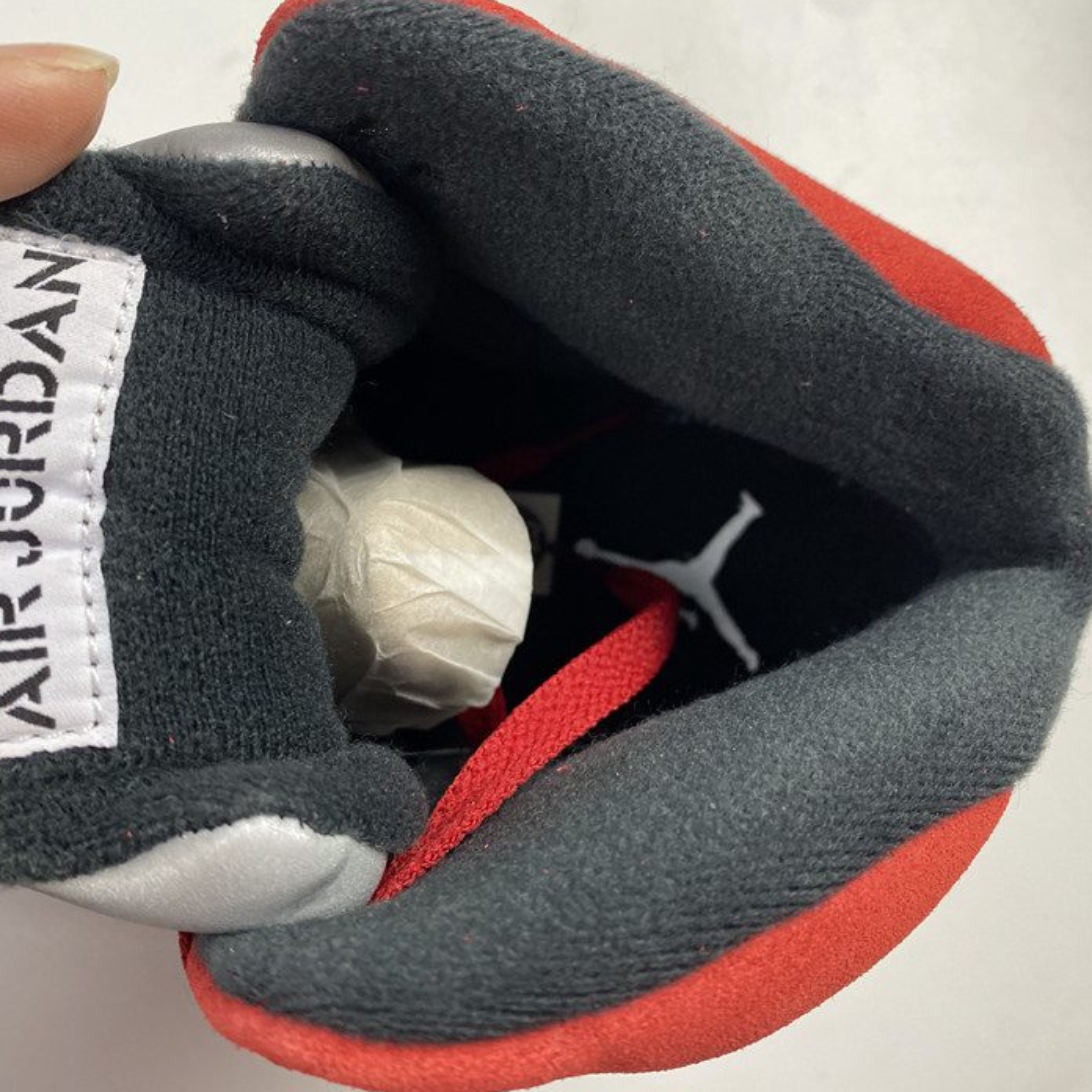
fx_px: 1178
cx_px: 546
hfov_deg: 49.7
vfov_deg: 49.7
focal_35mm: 33
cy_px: 527
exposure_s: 1/100
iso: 80
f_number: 1.8
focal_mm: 4.25
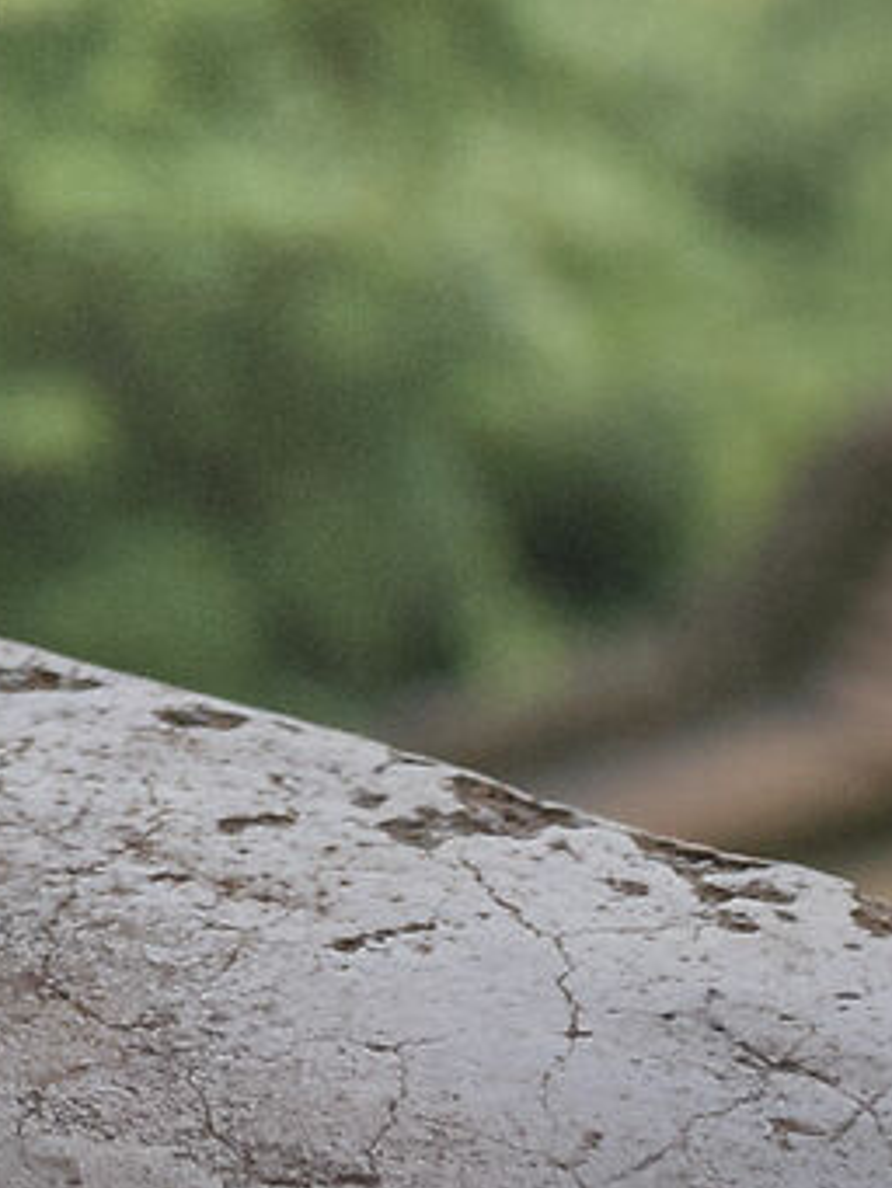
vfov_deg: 8.0
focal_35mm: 203
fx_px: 6970
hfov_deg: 6.8
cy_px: -2651
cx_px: -1582
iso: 450
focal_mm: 20
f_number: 6.3
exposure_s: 1/1000
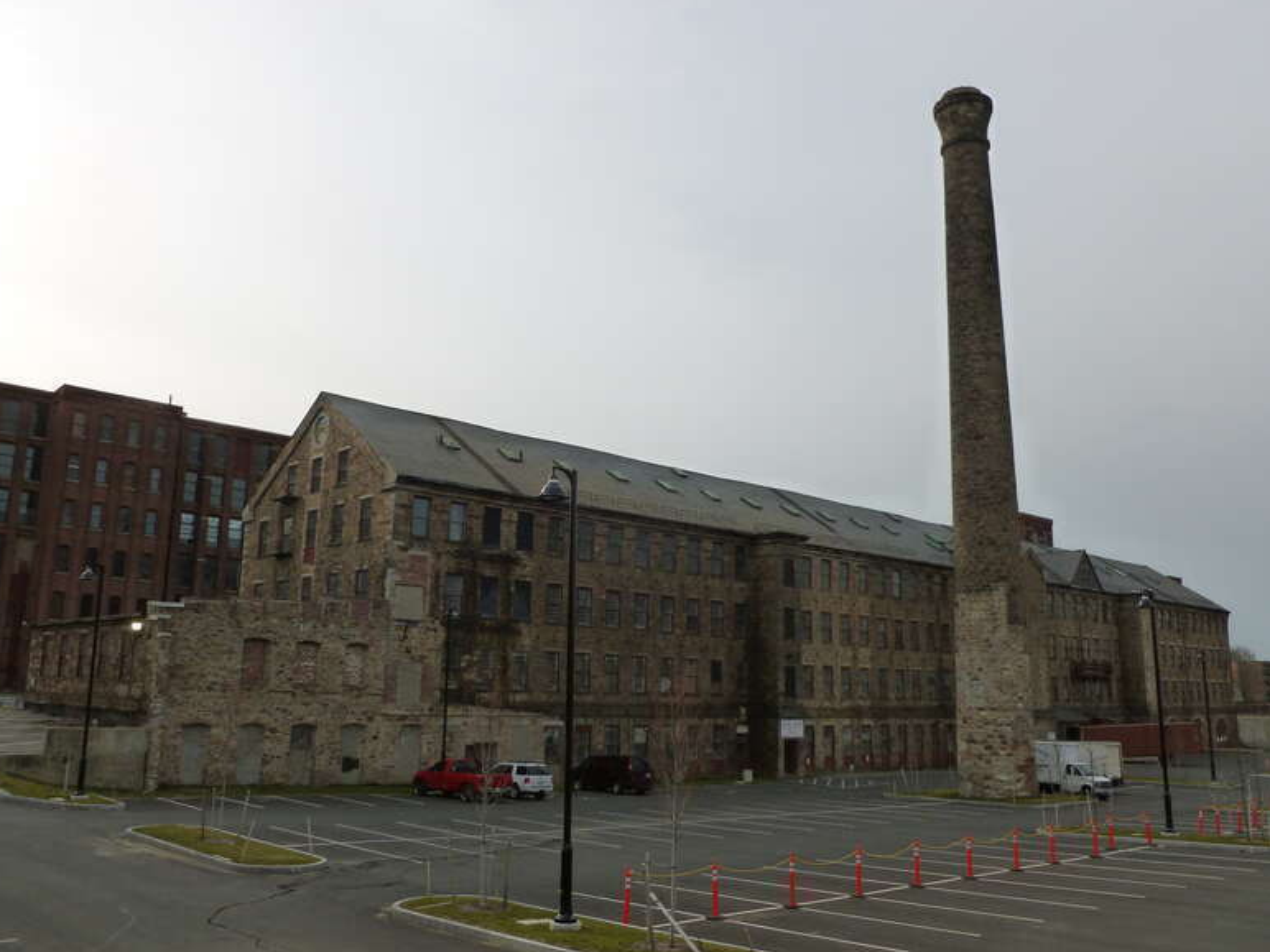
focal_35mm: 29
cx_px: 632
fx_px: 1064
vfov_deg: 48.2
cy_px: 462
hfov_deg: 61.7
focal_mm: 5
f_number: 3.3
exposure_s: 1/1000
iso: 160
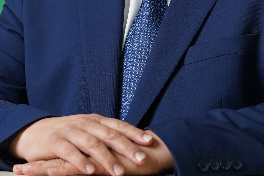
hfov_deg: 4.2
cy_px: -45
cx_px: 144
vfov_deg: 2.8
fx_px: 3564
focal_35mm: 486
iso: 1600
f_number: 4
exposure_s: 1/160
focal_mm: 164
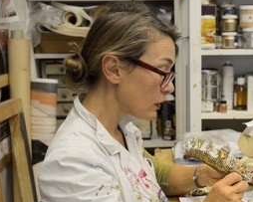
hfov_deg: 31.3
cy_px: 127
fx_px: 442
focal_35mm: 59
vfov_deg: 25.7
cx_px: 195
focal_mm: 38
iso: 1250
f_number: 5
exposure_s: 1/50
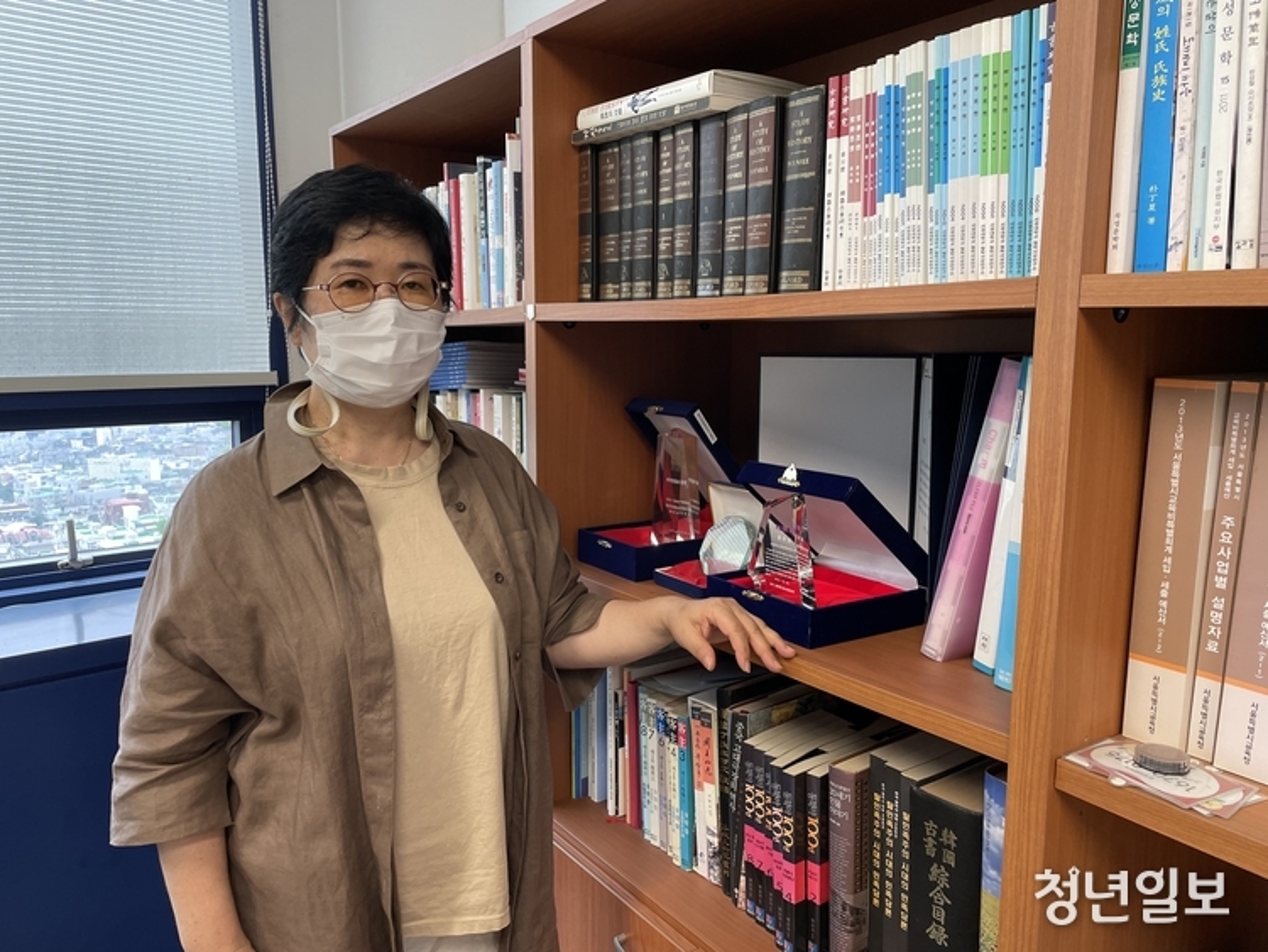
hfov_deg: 67.3
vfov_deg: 53.1
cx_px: 634
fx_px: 953
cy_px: 476
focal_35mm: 26
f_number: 1.6
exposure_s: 1/60
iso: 80
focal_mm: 4.2
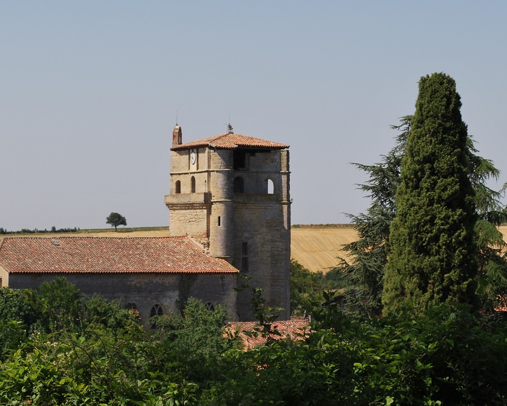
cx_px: 226
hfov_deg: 17.5
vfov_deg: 14.0
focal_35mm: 110
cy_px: 152
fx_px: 1650
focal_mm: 48
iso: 100
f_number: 8
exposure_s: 1/250
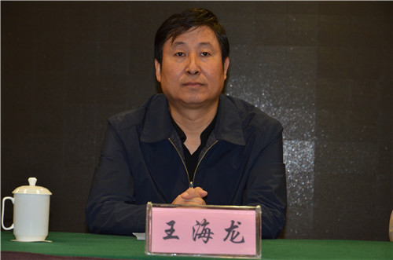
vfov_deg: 9.9
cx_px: 196
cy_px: 130
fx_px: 1503
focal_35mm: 138
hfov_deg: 14.9
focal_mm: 92
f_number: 5.6
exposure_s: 1/60
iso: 800
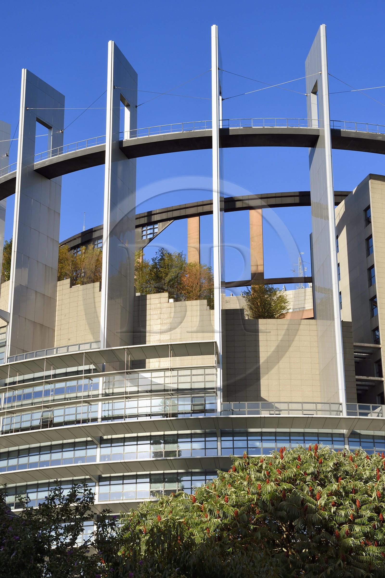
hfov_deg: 24.2
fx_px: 898
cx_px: 192
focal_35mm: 56
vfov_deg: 35.6
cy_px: 289
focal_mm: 56
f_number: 11
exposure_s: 1/250
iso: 200
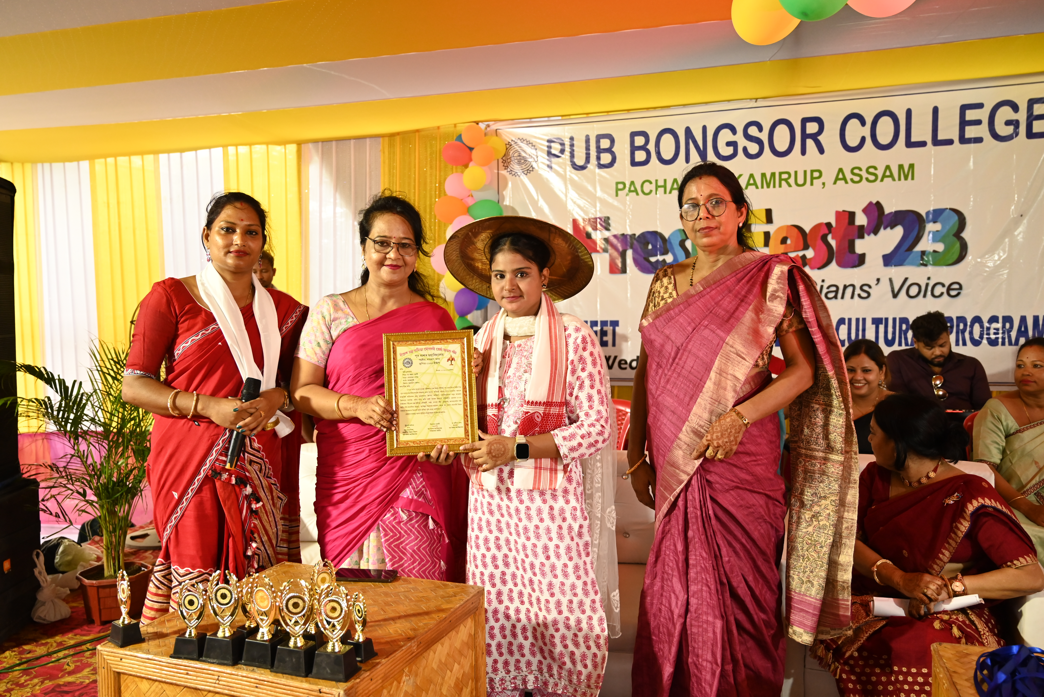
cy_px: 348
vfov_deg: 45.0
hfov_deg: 63.6
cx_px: 522
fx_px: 841
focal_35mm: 29
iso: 1600
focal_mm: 29
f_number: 4
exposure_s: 1/125
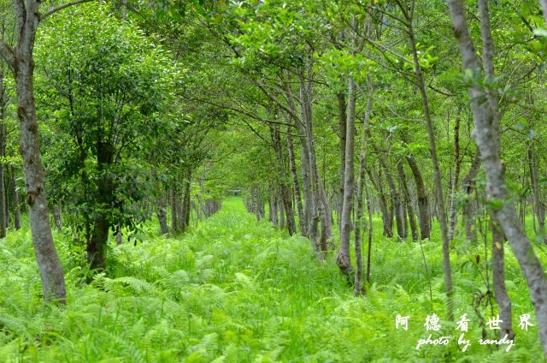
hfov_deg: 19.5
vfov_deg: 13.0
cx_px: 274
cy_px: 182
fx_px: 1592
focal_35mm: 105
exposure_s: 1/160
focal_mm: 70
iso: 100
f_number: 5.6
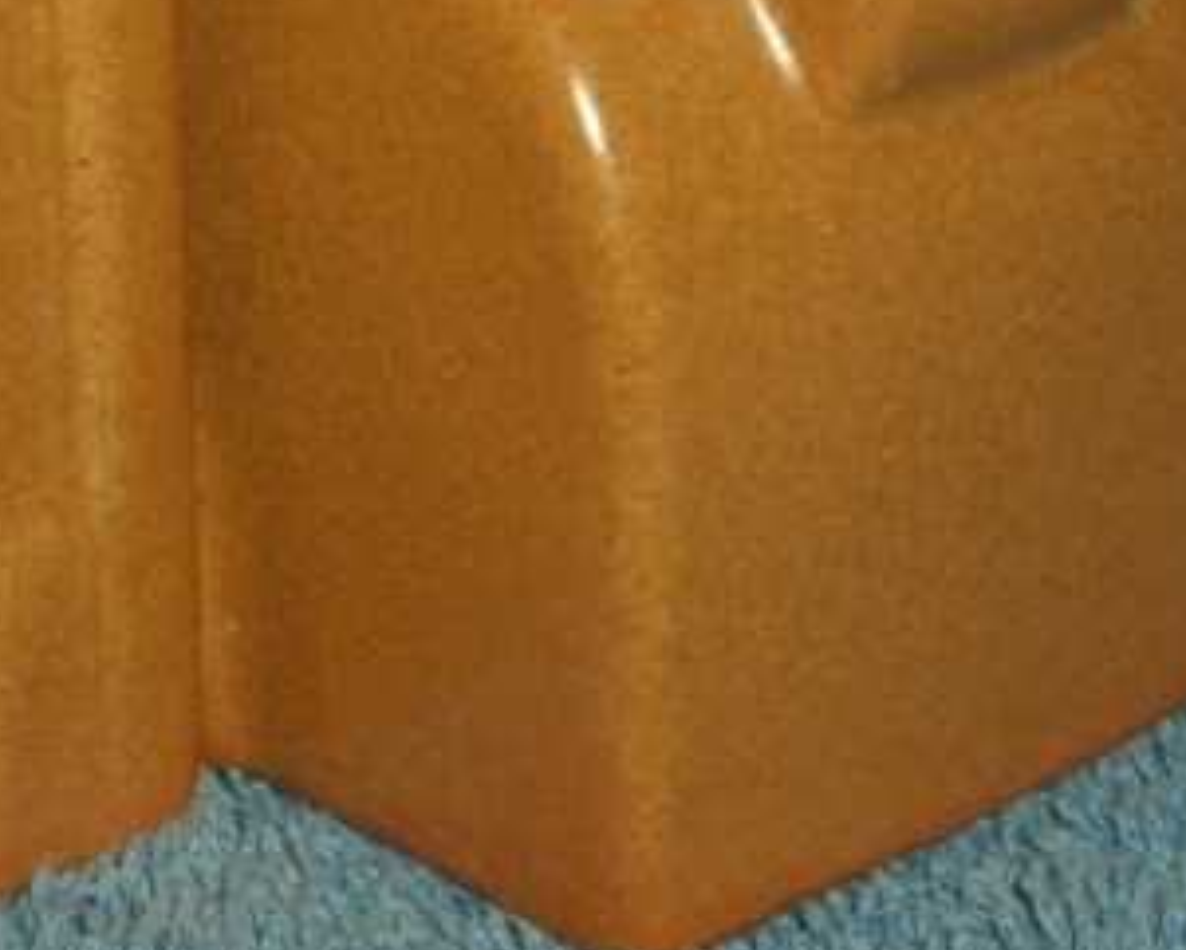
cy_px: 221
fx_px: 6777
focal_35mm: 193
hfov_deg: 9.9
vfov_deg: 8.0
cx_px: 95
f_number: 9.6
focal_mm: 19.4
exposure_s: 1/30
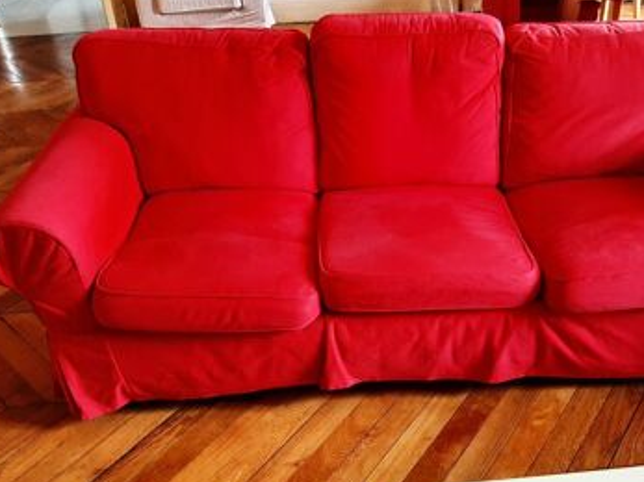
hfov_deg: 51.0
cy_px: 308
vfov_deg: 39.3
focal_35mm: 36
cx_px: 392
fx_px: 670
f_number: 1.7
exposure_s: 1/50
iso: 160
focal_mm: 3.93
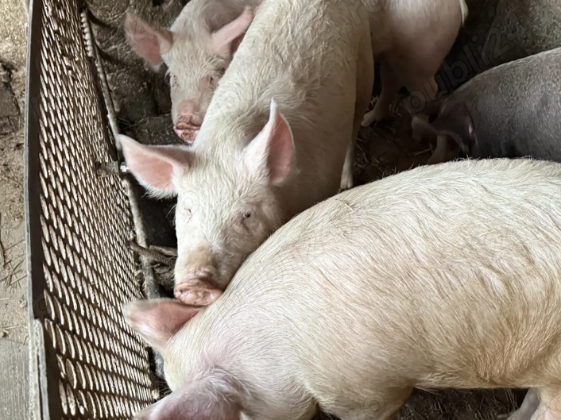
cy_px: 268
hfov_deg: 52.5
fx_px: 551
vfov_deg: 41.4
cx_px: 393
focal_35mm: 34
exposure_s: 1/60
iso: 500
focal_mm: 6.76
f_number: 1.78
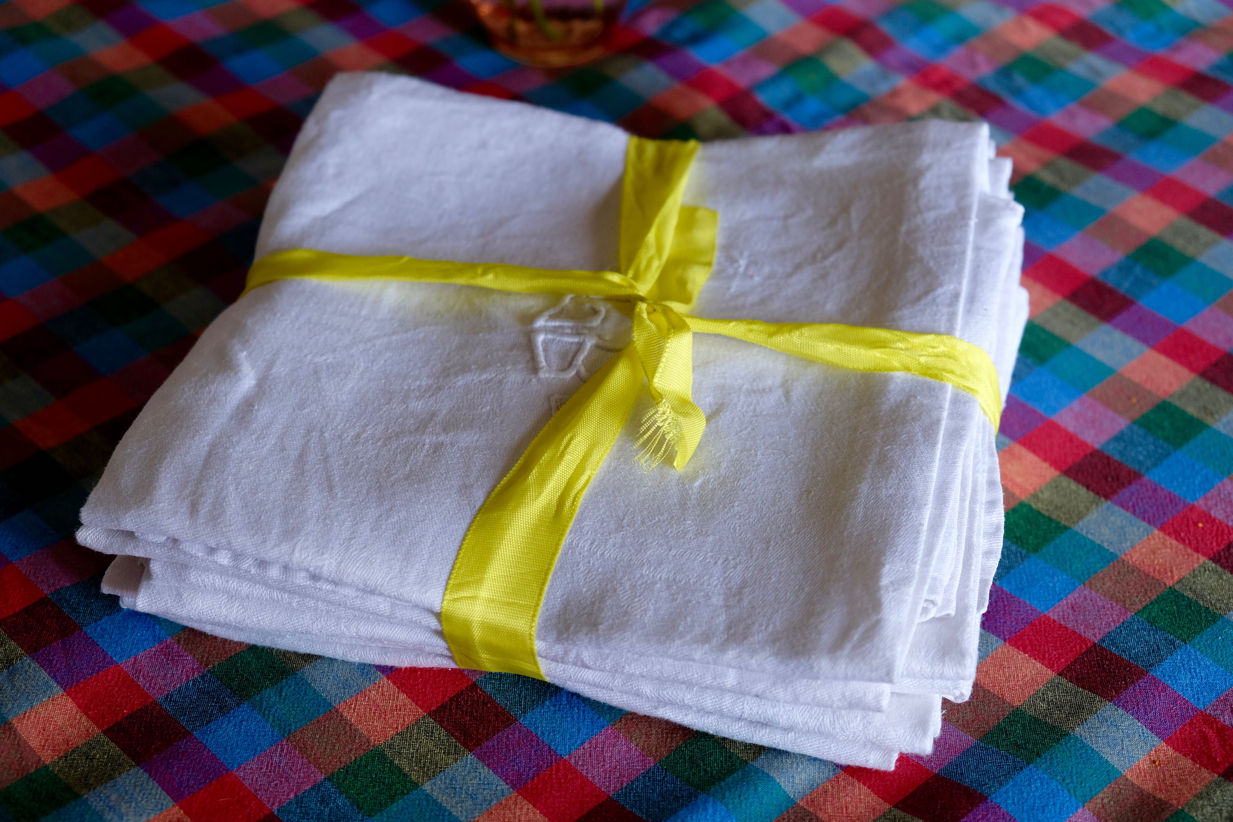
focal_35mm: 61
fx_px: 2089
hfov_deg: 32.9
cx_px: 616
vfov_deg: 22.3
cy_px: 411
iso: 640
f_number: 4
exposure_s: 1/125
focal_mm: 40.7
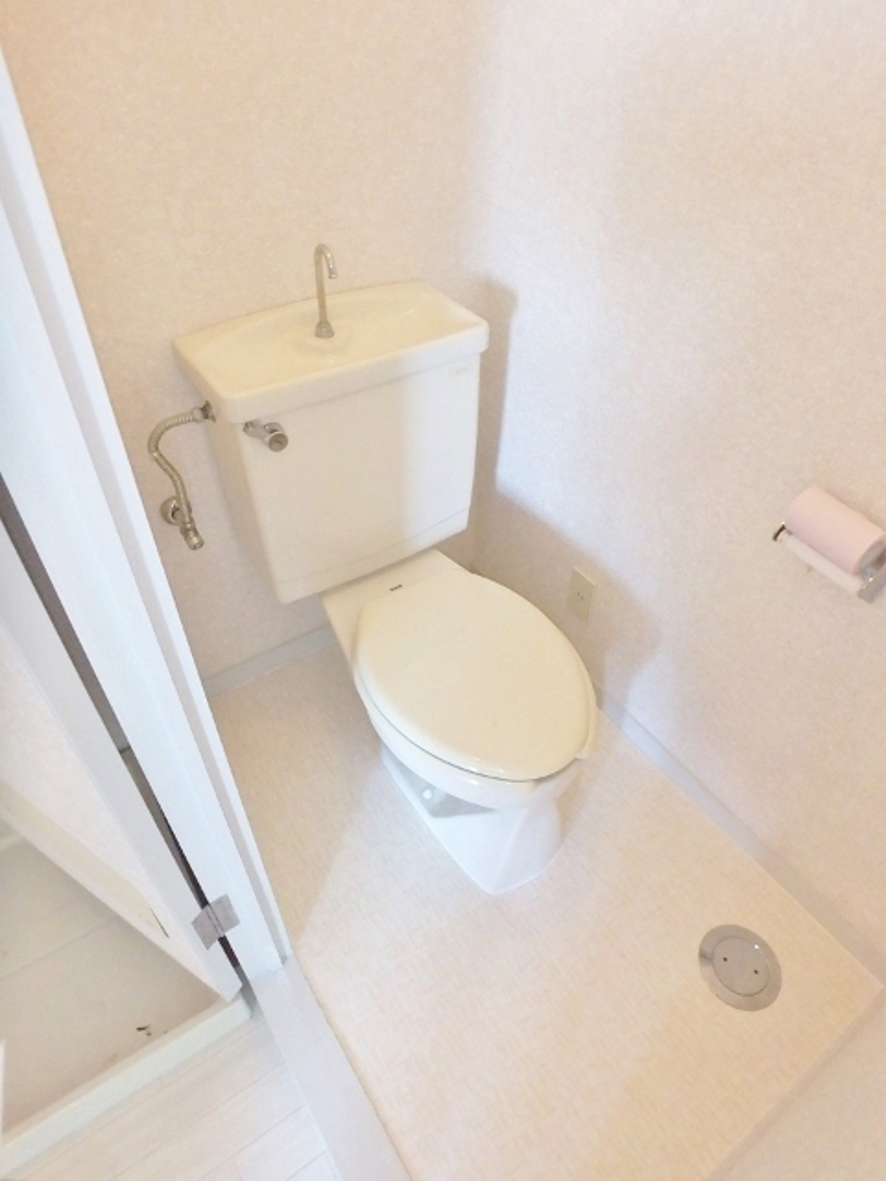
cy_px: 590
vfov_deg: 79.0
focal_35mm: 21
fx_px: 717
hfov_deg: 63.4
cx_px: 443
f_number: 3.5
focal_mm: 3.7
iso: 800
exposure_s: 1/15
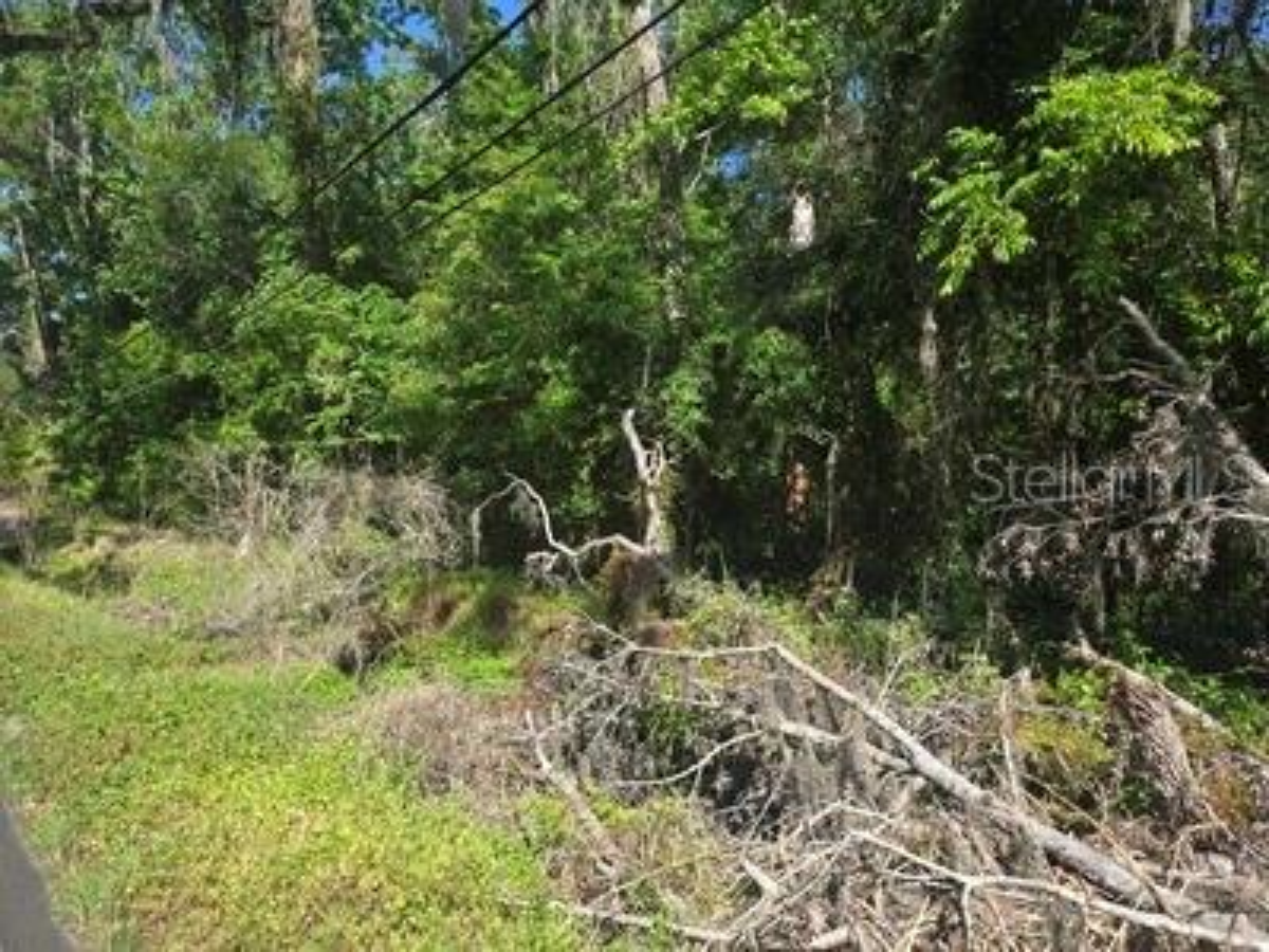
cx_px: 634
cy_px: 476
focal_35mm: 23
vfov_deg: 58.9
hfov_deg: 73.9
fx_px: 843
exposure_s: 1/374
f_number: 1.7
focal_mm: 6.3
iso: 12
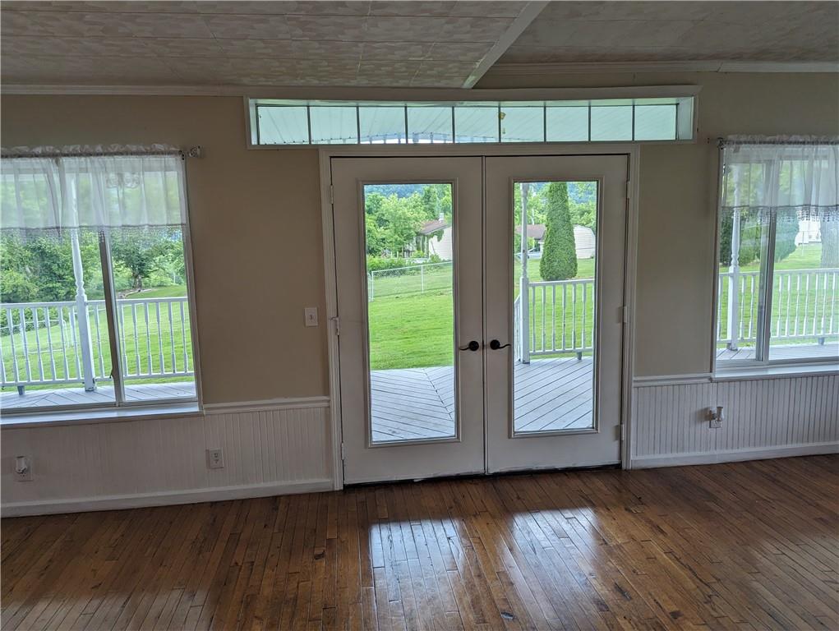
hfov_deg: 71.5
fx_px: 582
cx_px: 420
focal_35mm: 24
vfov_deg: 56.9
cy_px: 316
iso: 41
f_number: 1.85
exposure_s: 1/235
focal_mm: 6.81
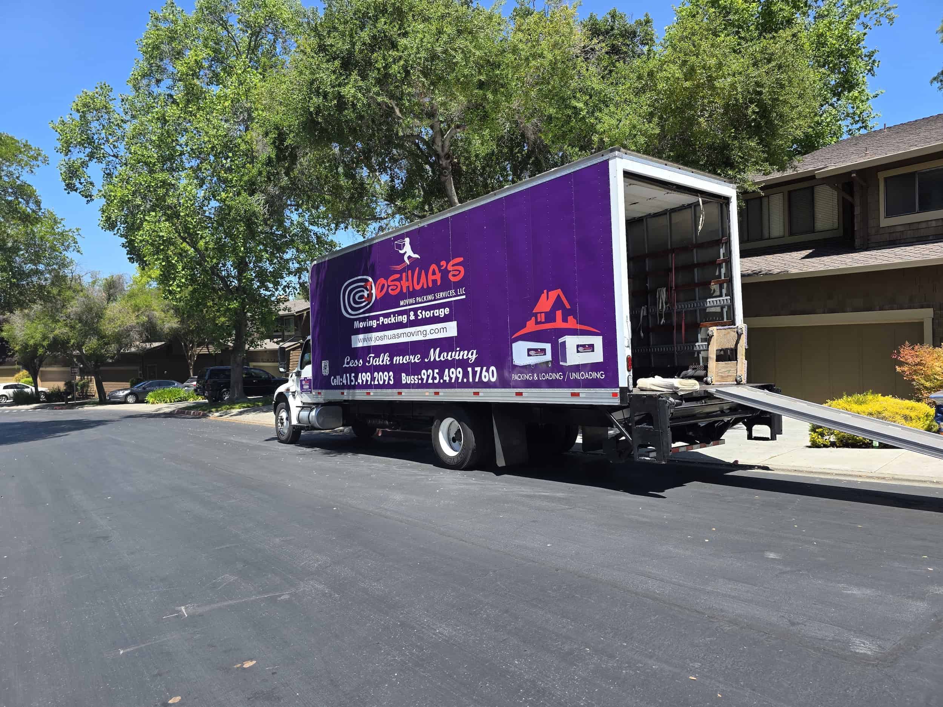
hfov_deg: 73.9
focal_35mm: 23
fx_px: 627
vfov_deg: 58.9
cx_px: 472
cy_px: 354
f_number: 1.7
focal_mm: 6.3
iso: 80
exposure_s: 1/2913
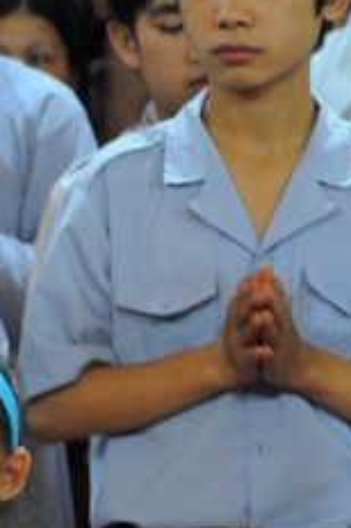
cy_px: 446
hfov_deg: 4.1
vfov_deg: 6.2
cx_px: -26
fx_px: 4855
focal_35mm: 331
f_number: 5
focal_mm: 80
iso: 800
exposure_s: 1/3
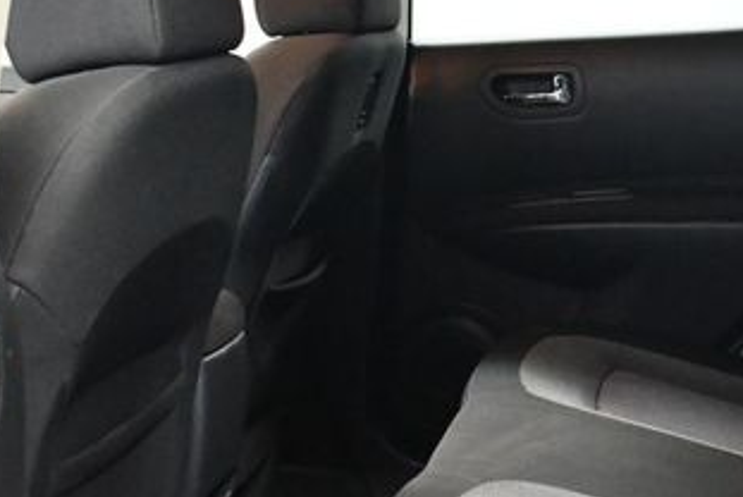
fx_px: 1529
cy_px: 282
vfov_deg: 18.5
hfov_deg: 26.6
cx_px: 633
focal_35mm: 74
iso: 6400
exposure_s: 1/60
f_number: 3.5
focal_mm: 18
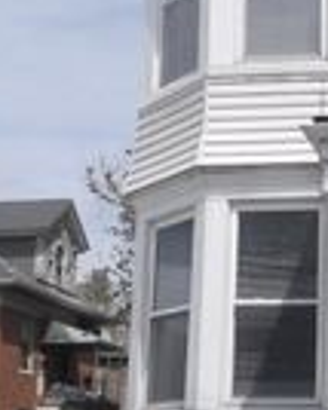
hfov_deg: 16.2
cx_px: 386
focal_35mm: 91
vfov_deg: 21.0
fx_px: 1105
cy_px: 259
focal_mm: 4.5
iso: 80
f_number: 3.7
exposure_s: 1/1000
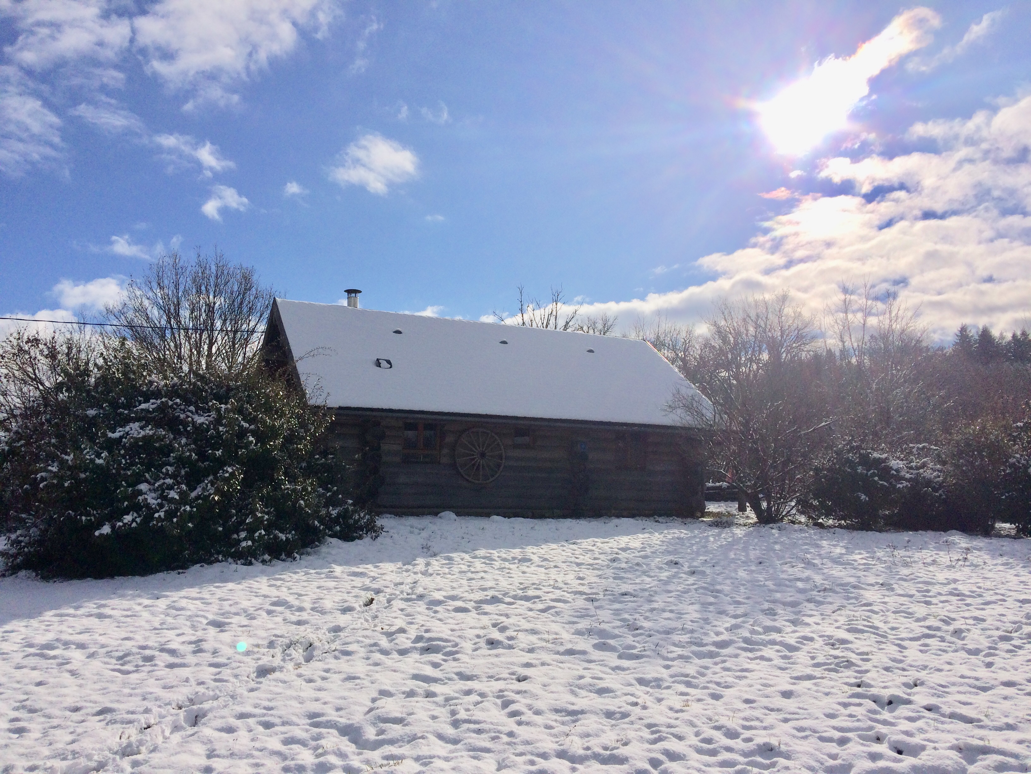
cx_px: 516
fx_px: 864
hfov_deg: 61.7
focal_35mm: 29
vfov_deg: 48.2
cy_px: 387
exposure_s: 1/13699
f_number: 2.2
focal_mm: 4.15
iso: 40
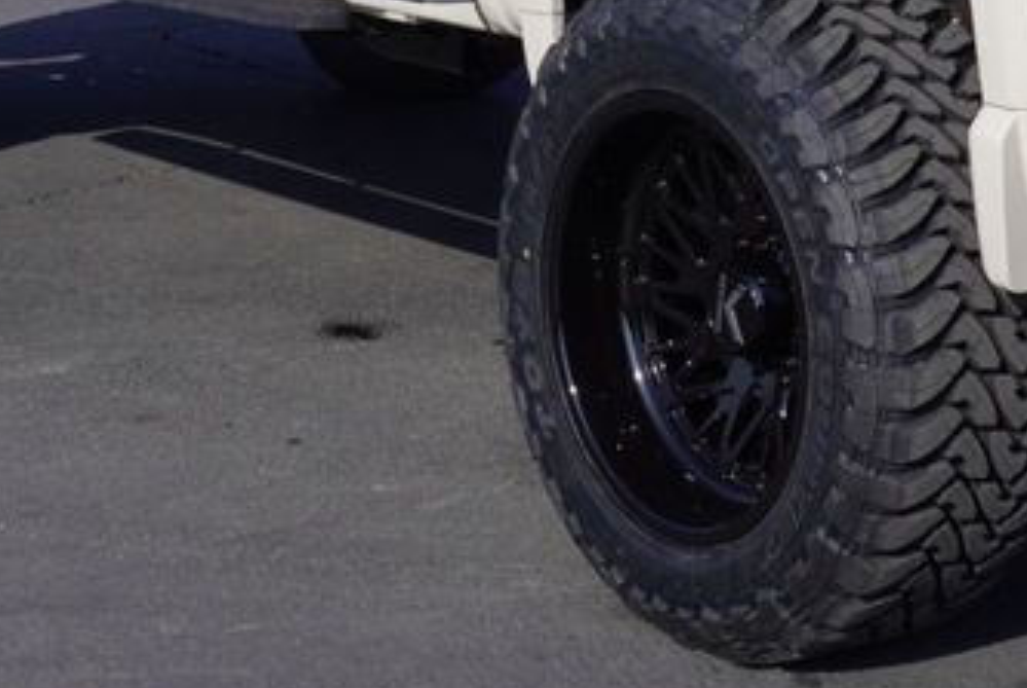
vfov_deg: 10.5
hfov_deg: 15.7
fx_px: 3685
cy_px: -139
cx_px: 888
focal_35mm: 129
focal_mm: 28
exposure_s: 1/160
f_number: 11
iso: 100
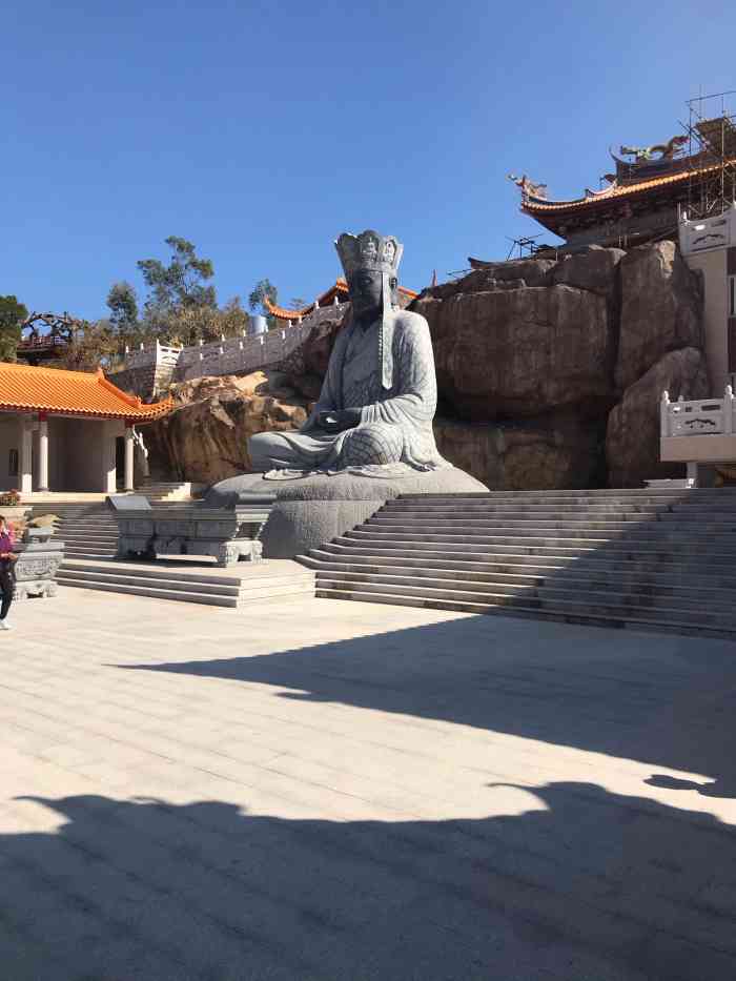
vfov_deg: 63.4
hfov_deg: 49.8
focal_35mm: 28
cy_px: 490
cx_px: 368
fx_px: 794
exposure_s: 1/2907
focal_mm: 3.99
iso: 20
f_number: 1.8
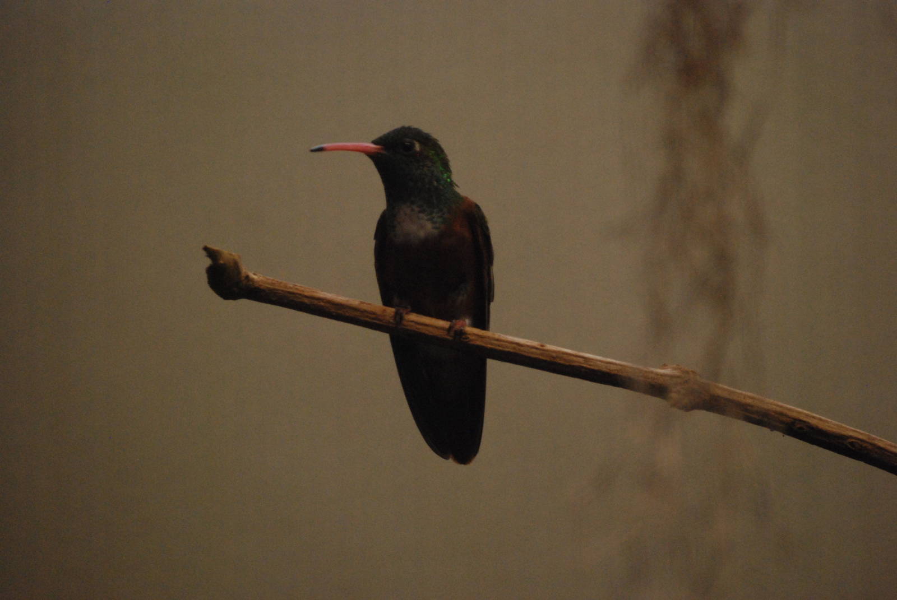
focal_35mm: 292
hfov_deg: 7.0
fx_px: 7297
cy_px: 300
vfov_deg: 4.7
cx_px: 448
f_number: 4.8
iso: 1600
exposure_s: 1/160
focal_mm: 195
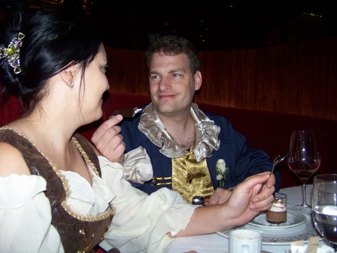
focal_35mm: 36
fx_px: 350
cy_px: 126
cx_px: 168
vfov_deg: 39.7
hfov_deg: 51.4
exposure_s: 1/30
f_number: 2.8
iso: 200
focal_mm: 5.85
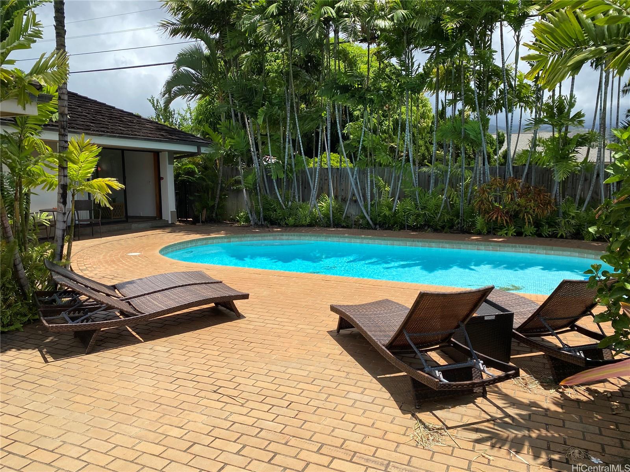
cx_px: 315
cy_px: 236
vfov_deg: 53.1
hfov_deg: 67.3
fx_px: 473
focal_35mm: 26
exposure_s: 1/2183
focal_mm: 4.25
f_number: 1.8
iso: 32
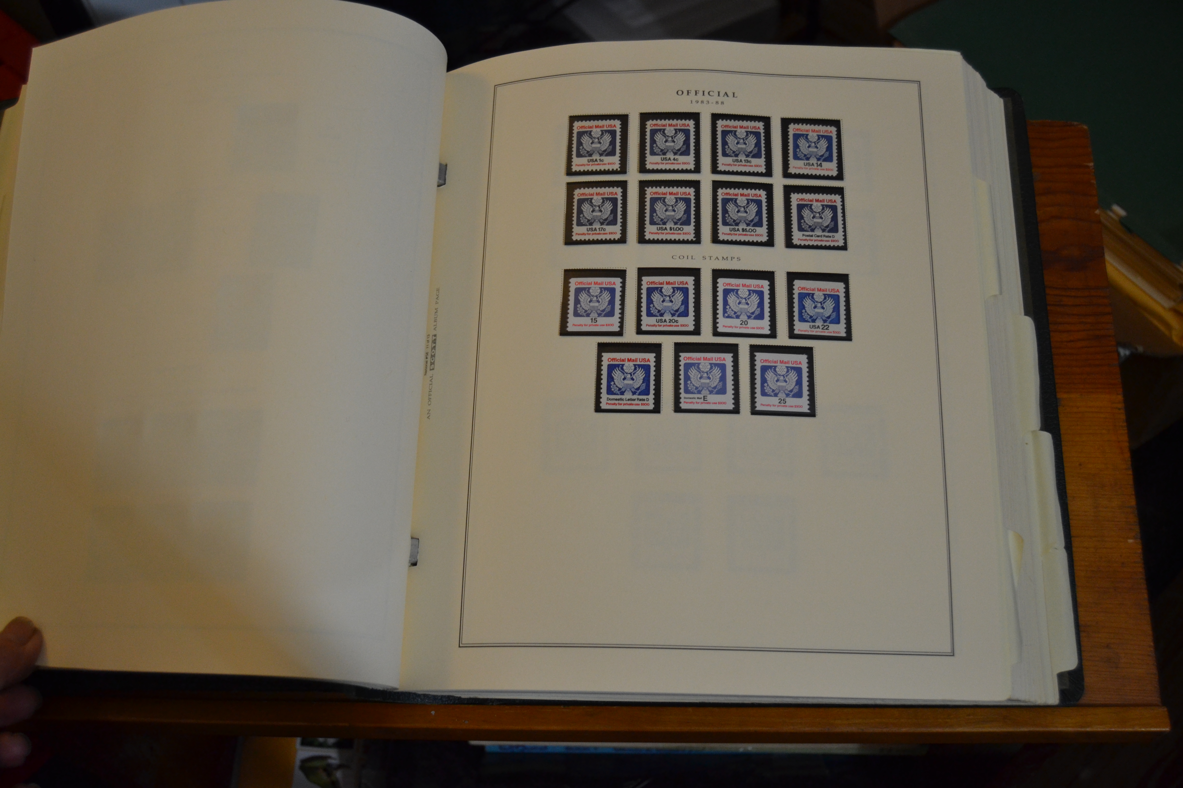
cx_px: 592
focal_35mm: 36
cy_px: 394
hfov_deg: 53.1
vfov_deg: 36.9
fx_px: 1183
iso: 900
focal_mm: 24
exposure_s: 1/60
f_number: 3.8
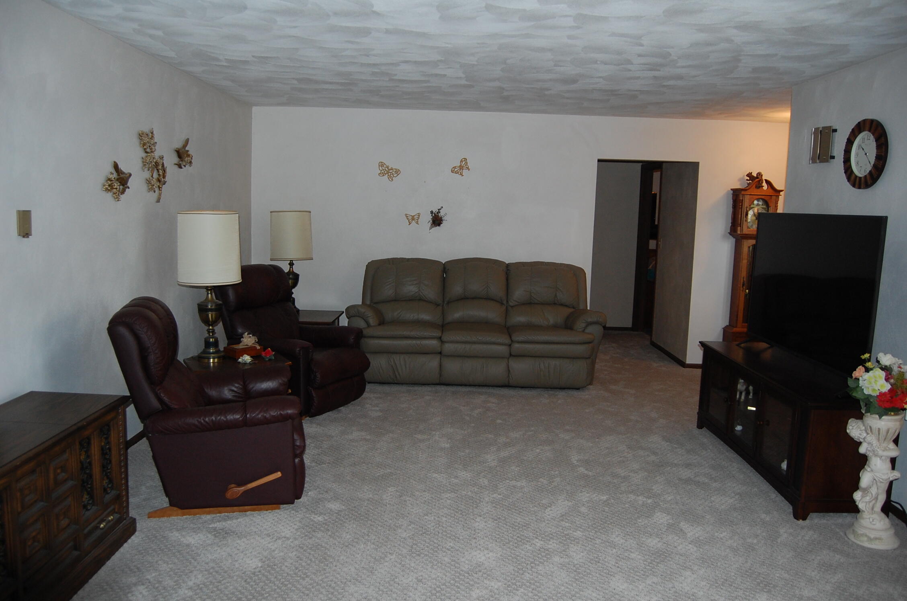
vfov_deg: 47.8
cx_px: 454
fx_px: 679
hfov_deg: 67.5
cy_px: 300
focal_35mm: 27
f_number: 3.5
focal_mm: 18
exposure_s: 1/60
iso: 400
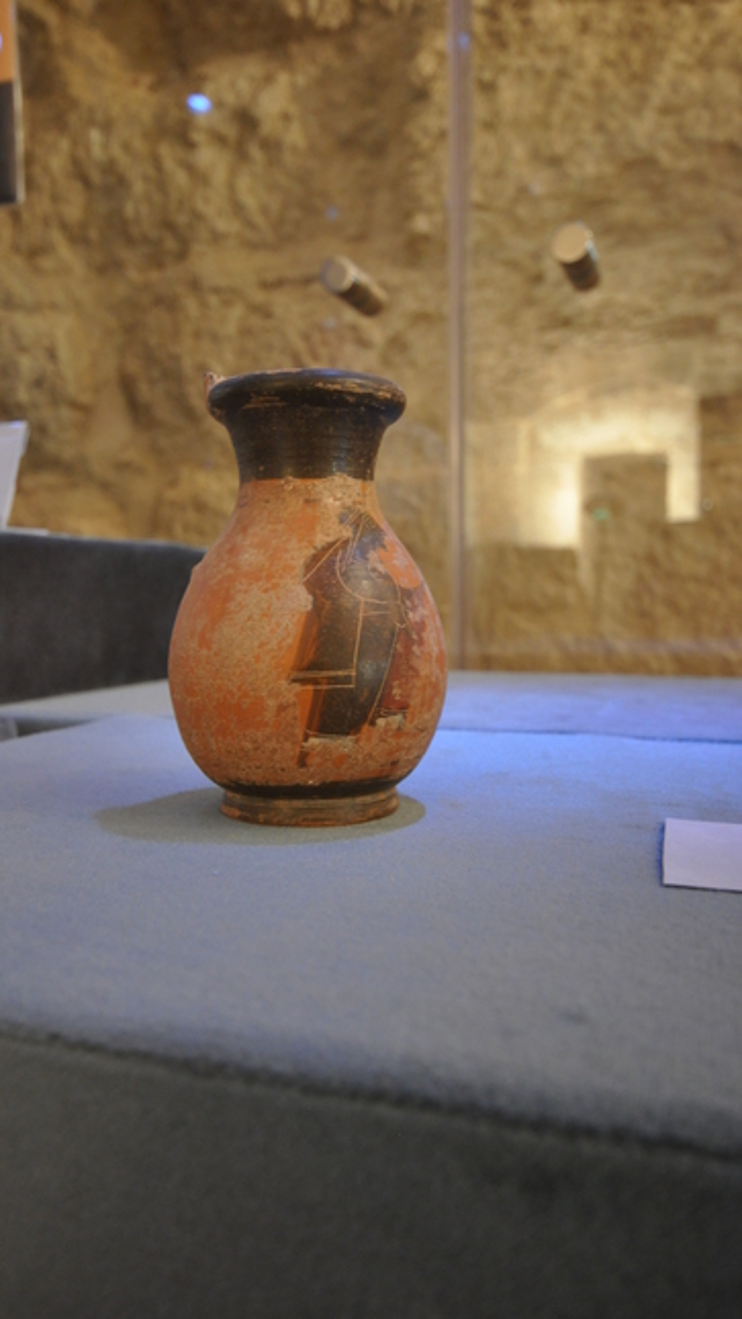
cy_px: 656
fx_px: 1014
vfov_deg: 66.1
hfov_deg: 40.1
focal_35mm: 29
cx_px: 332
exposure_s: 1/1.3
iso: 1000
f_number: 5.3
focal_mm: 18
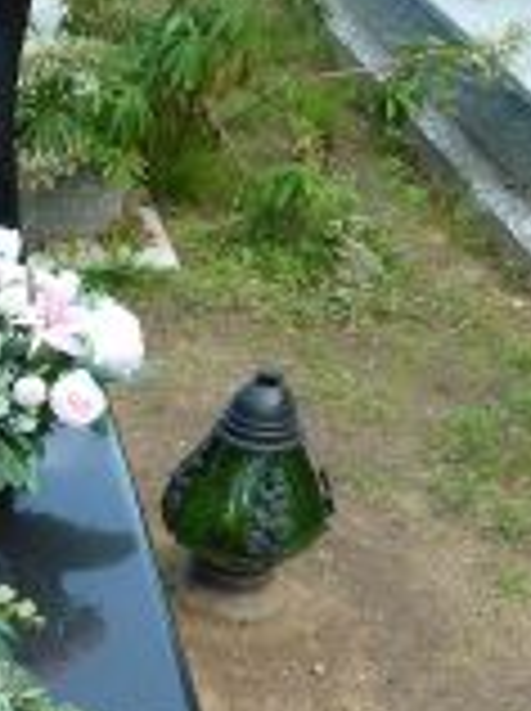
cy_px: 693
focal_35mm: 76
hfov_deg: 17.3
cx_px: -274
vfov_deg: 24.6
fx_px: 1559
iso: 80
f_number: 3.5
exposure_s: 1/100
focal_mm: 4.1
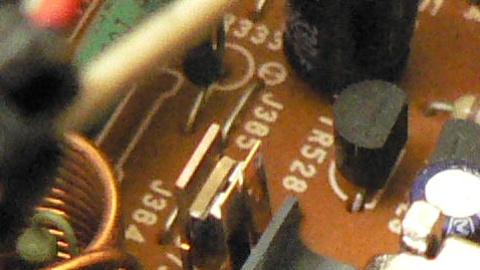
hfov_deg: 10.3
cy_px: 400
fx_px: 2673
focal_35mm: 210
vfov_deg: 5.7
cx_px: 180
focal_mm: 6
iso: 400
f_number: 2.8
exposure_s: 1/15
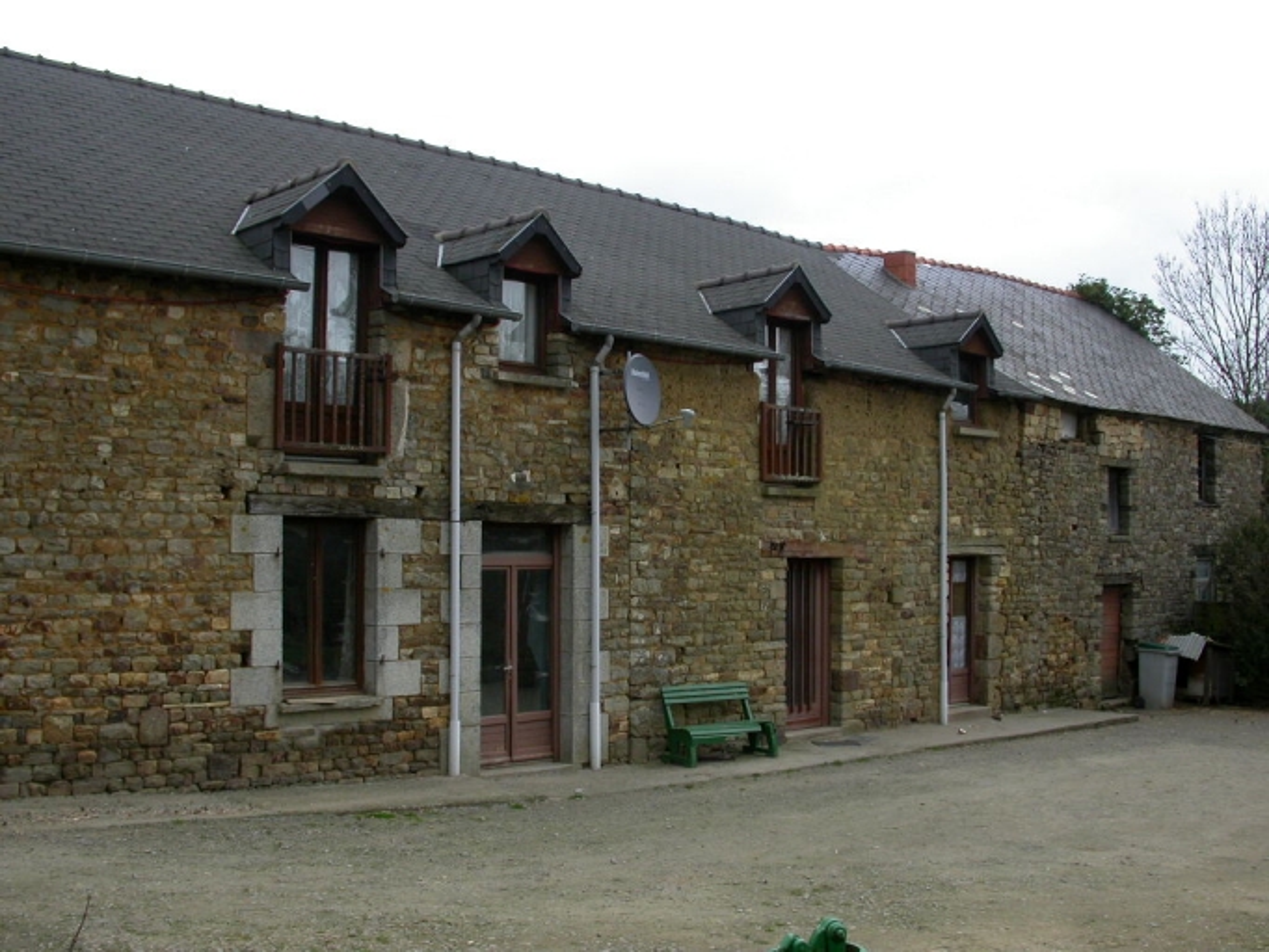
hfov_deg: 49.0
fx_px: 1394
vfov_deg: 37.7
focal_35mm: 38
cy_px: 476
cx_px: 634
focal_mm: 7.85
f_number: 3.7
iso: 100
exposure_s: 1/89.1
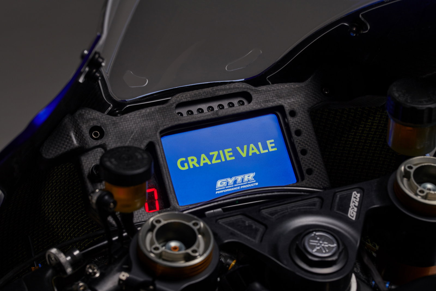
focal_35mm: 105
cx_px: 218
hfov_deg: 19.5
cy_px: 146
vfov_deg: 13.0
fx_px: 1272
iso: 160
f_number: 20
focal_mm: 105
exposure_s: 1/10
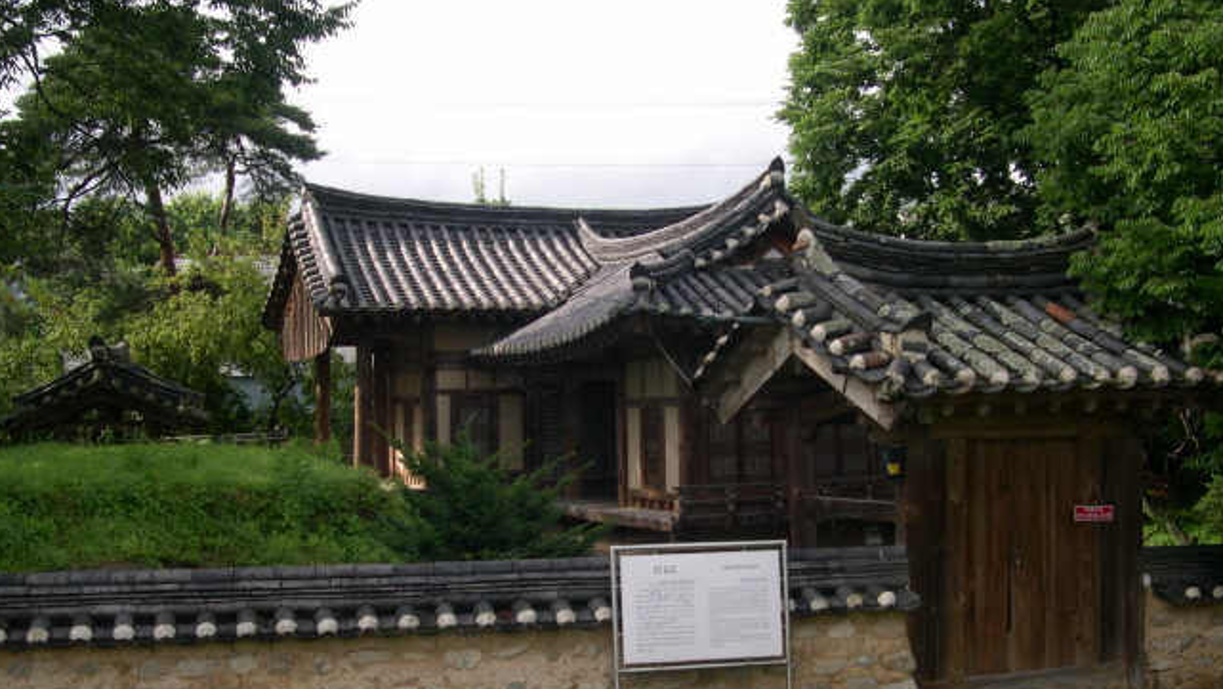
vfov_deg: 28.3
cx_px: 612
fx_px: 1362
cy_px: 431
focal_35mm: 42
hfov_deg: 48.3
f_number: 7.6
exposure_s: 1/108
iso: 100
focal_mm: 8
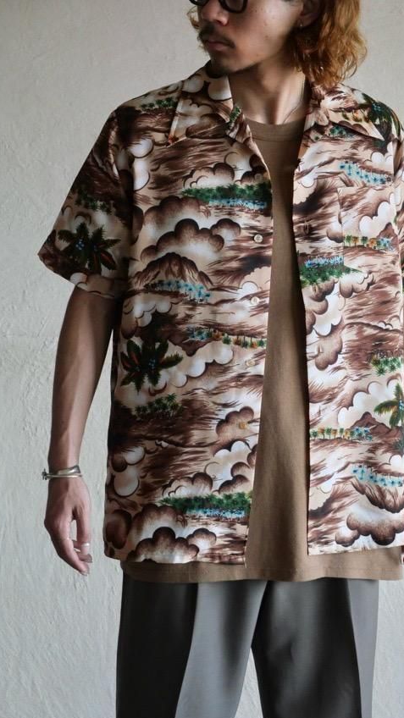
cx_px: 250
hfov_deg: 10.6
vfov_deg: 18.8
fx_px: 2171
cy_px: 360
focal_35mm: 114
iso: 2000
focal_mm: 52
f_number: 4
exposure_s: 1/125
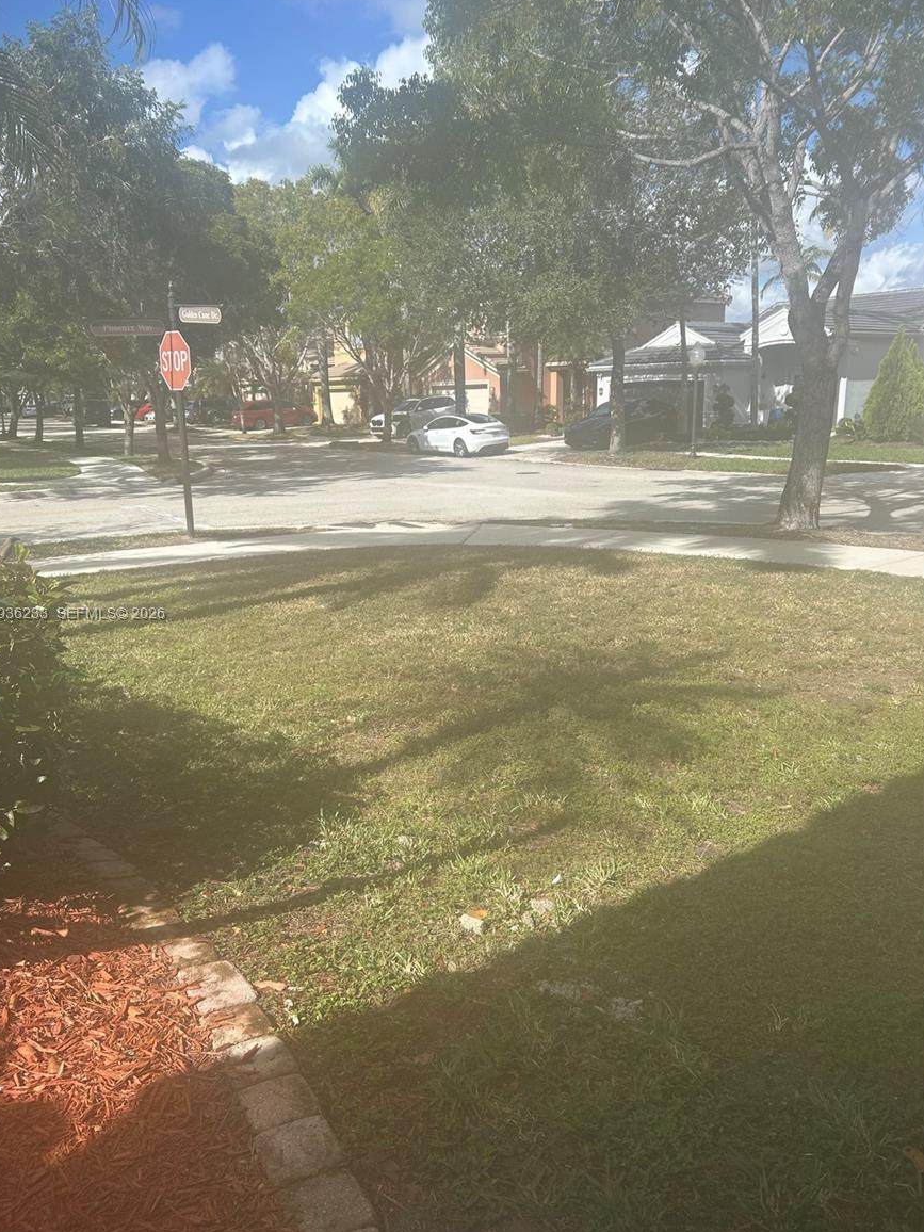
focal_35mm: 27
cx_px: 448
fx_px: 961
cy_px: 615
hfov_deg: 51.3
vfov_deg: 65.3
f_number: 1.5
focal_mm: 5.7
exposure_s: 1/1048
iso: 50
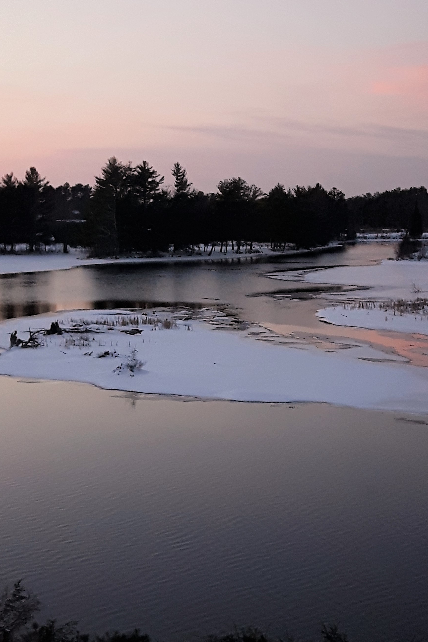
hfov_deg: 23.8
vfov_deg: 35.0
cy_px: 292
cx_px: 183
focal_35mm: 57
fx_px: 1016
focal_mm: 3.7
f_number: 1.9
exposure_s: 1/33
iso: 80
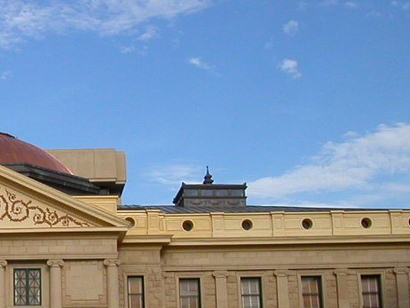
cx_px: -28
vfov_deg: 17.9
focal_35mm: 82
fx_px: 972
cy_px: 232
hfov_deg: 22.6
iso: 100
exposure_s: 1/656
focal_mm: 5.6
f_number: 4.5
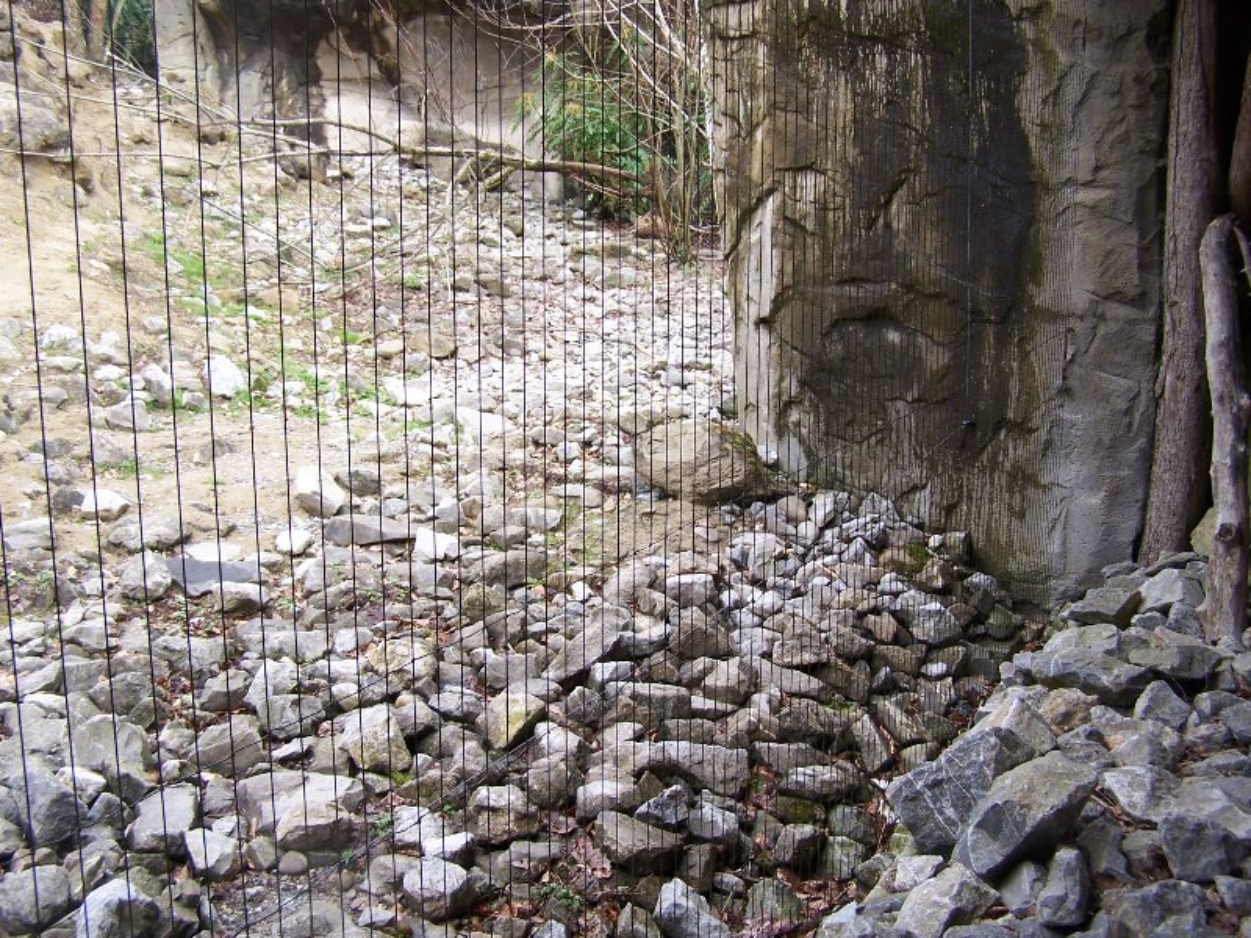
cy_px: 469
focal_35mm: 38
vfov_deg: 37.7
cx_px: 626
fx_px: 1373
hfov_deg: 49.0
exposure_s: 1/160
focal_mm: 6.3
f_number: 2.8
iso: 80
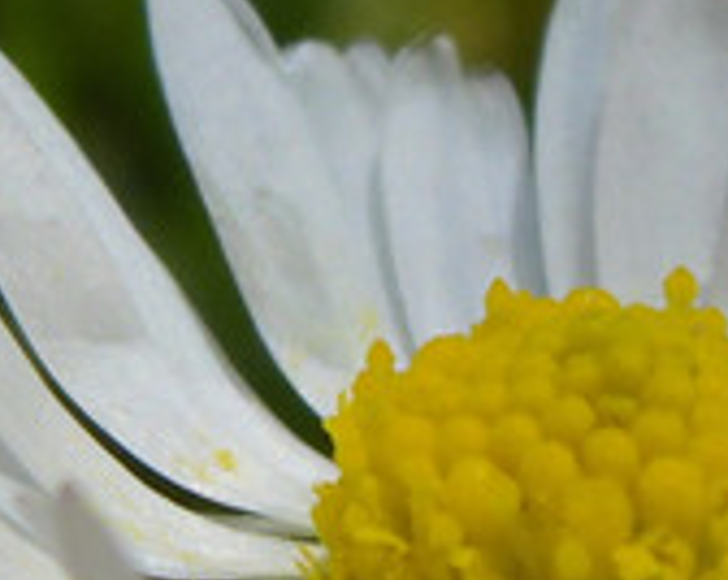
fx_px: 5251
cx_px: 594
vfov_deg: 6.3
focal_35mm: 244
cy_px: 340
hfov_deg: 7.9
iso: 80
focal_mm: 4.9
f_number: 3.3
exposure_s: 1/640
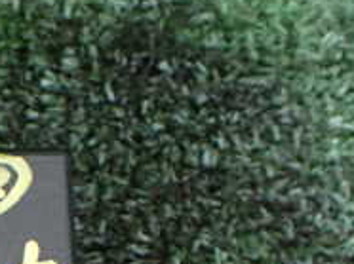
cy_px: 416
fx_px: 991
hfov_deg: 18.3
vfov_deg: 14.1
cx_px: -152
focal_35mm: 97
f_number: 2.3
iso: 1000
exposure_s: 1/30
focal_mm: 5.4
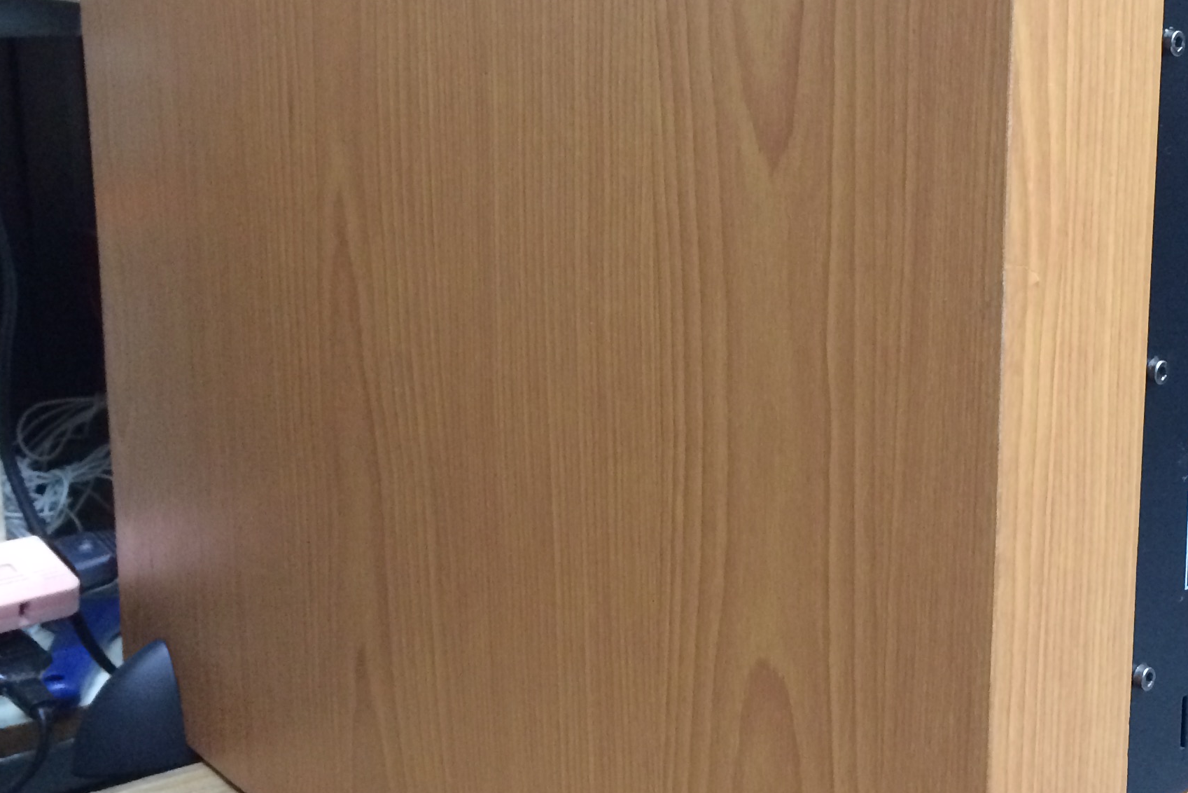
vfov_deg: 23.4
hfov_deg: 33.4
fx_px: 1914
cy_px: 336
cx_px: 961
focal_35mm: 58
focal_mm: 4.15
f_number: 2.2
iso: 250
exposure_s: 1/25
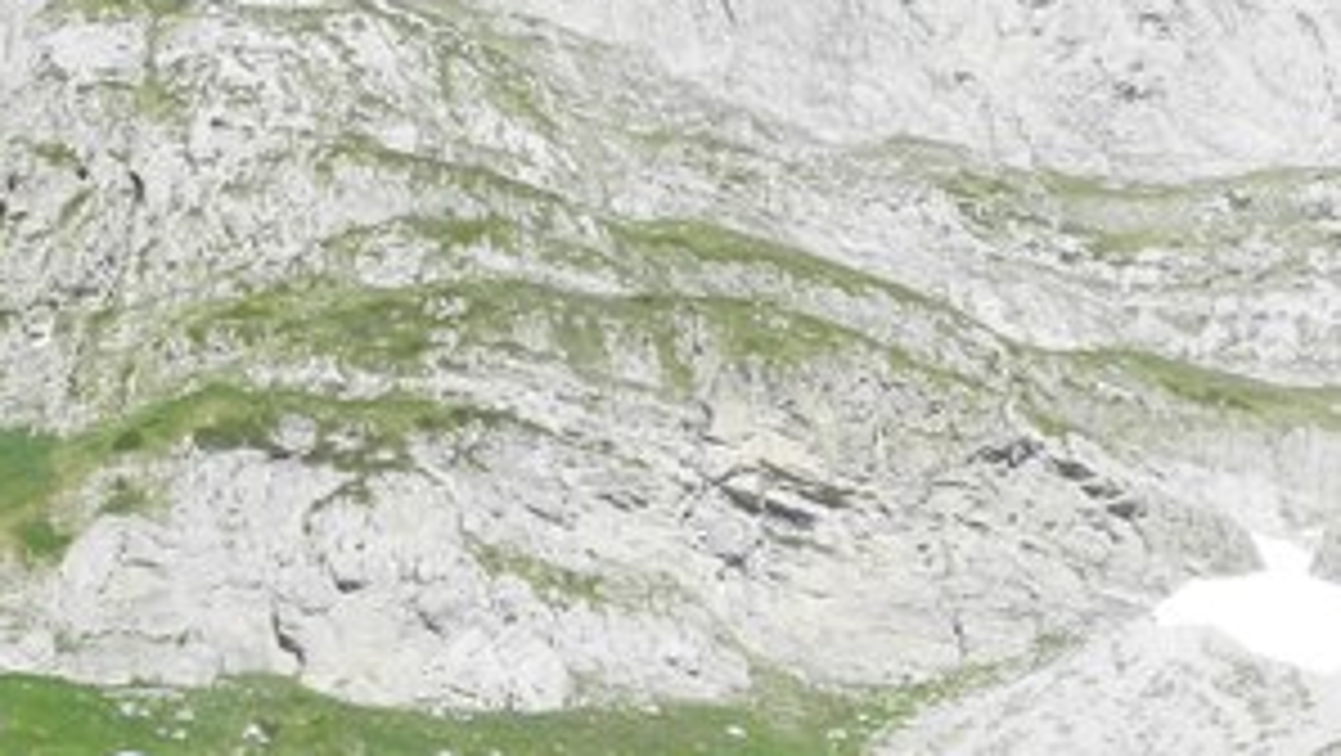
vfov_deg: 13.9
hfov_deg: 24.7
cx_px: 531
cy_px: 688
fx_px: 3060
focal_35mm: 86
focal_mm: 4
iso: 160
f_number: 4
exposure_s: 1/800
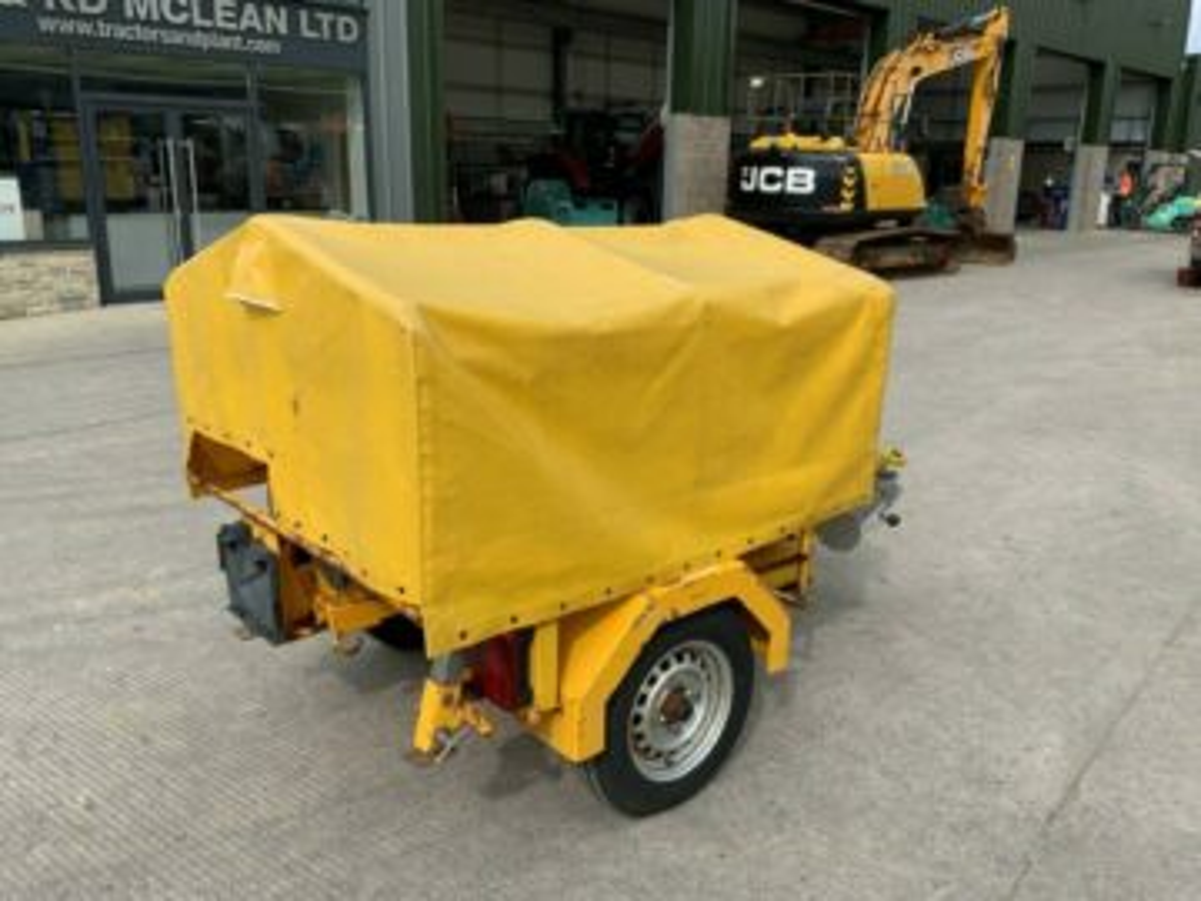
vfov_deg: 48.2
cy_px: 450
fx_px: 1006
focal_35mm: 29
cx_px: 600
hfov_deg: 61.7
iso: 16
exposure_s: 1/1076
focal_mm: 3
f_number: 1.8
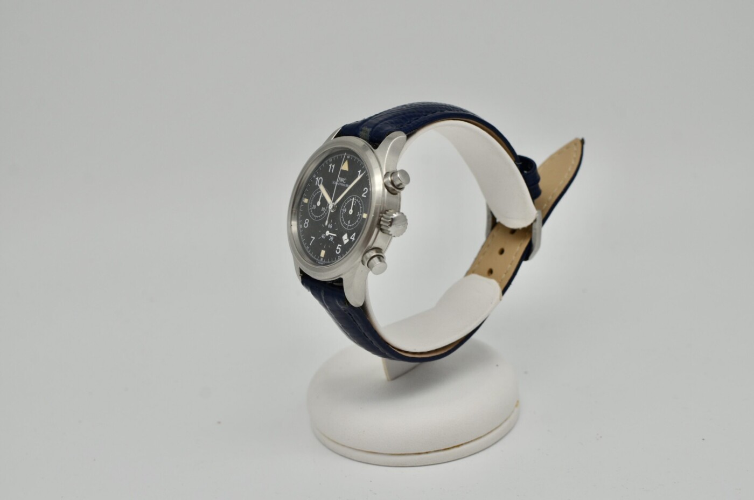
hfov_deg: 37.9
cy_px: 250
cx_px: 377
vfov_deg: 25.7
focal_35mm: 52
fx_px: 1098
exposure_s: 1/160
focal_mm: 35
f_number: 6.3
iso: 200
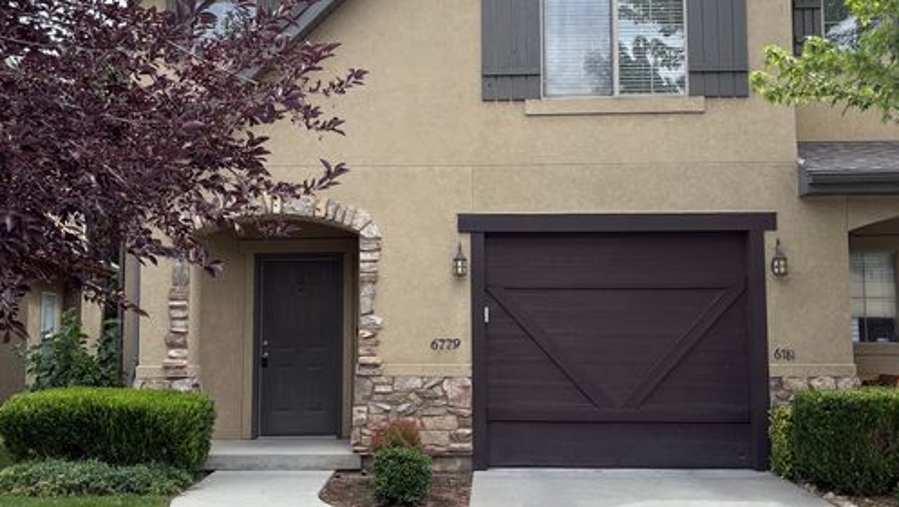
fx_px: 906
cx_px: 450
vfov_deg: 31.2
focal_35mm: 38
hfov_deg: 52.8
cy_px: 263
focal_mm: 5.96
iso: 64
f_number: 1.6
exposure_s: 1/1517
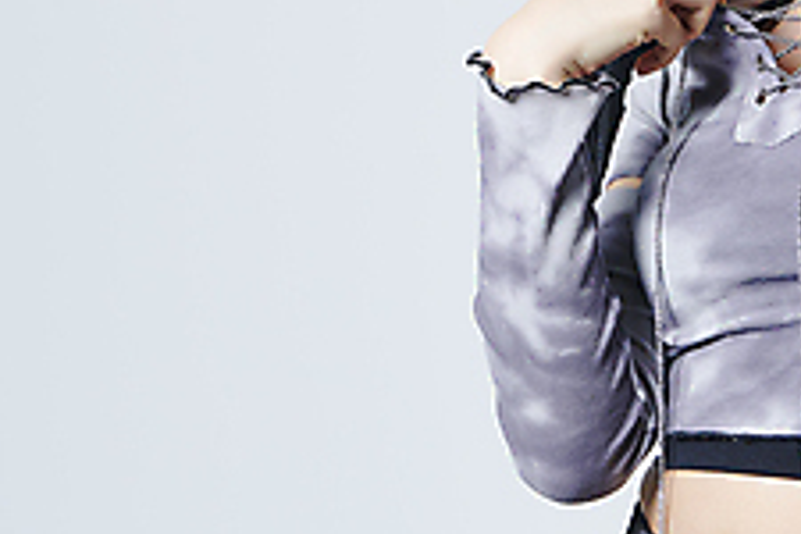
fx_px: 4160
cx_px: 627
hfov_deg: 11.0
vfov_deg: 7.3
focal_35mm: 187
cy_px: 50
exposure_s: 1/125
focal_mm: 70
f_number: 13
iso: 100
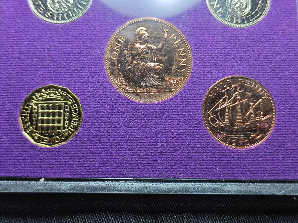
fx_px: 422
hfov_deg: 38.9
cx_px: 149
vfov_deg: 29.7
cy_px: 112
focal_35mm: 49
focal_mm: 5.84
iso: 100
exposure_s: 1/77.6
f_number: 1.6
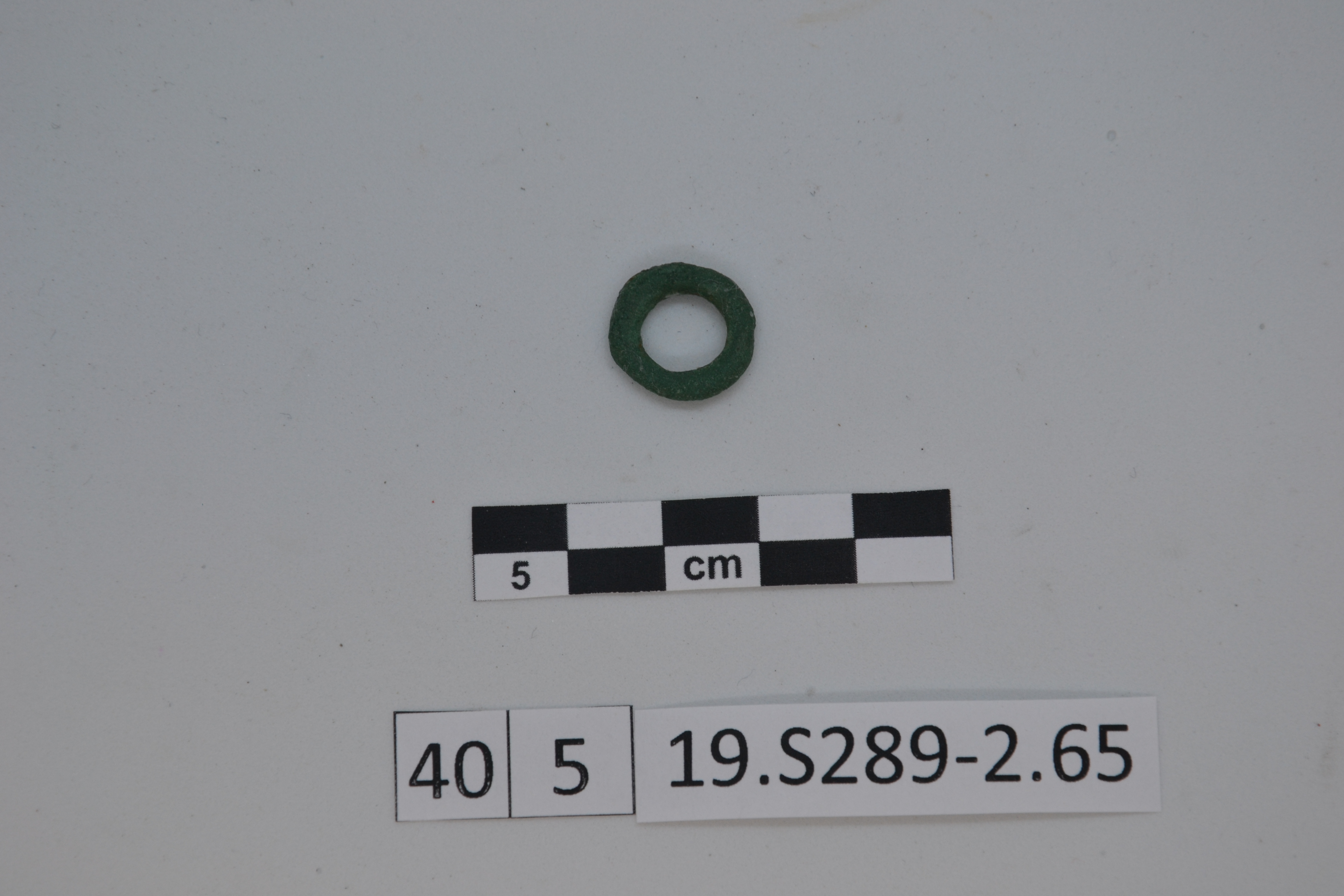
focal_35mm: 112
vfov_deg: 12.2
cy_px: 448
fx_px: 4200
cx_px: 672
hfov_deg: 18.2
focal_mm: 75
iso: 400
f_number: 8
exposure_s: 1/60
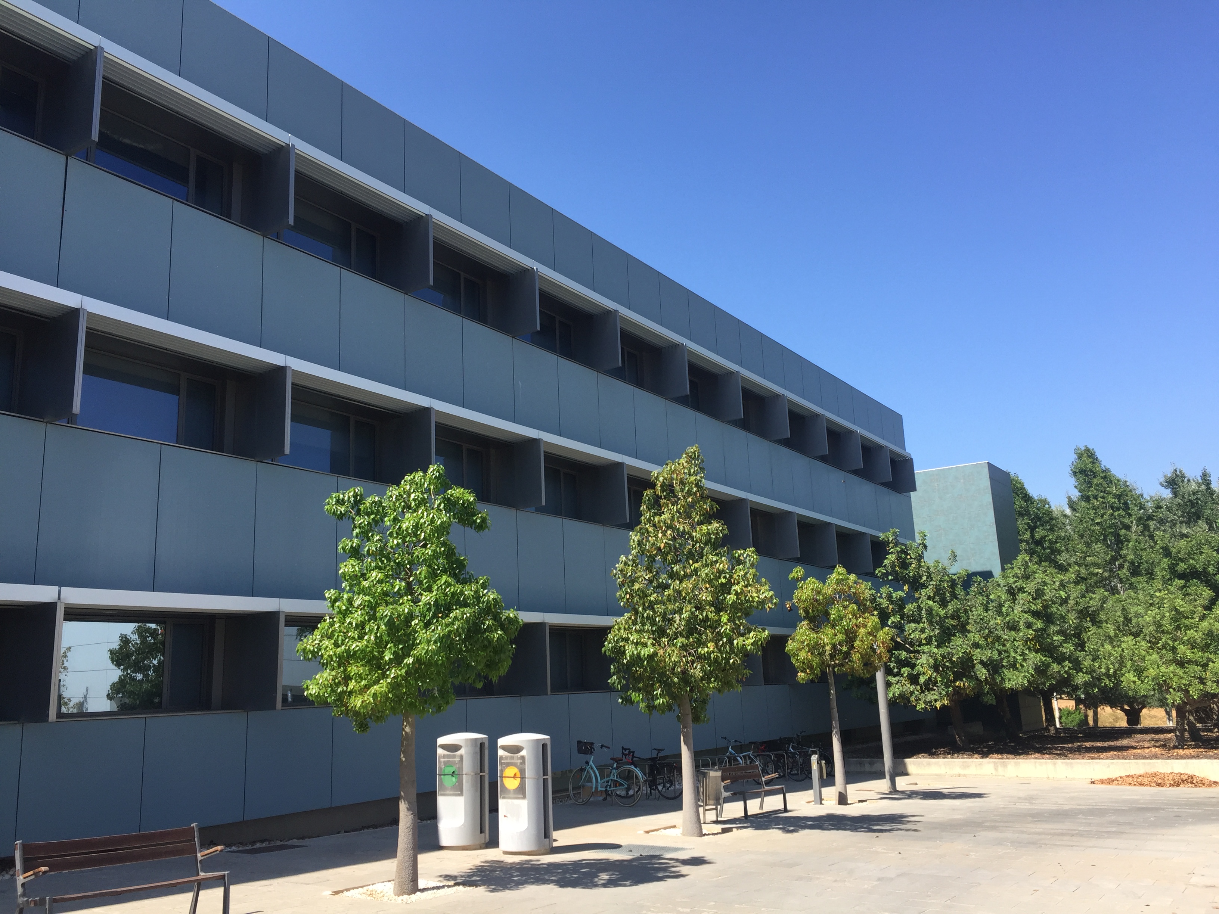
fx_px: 1021
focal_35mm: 29
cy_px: 457
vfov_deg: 48.2
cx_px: 610
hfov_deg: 61.7
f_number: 2.2
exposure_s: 1/1068
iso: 32
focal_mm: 4.15
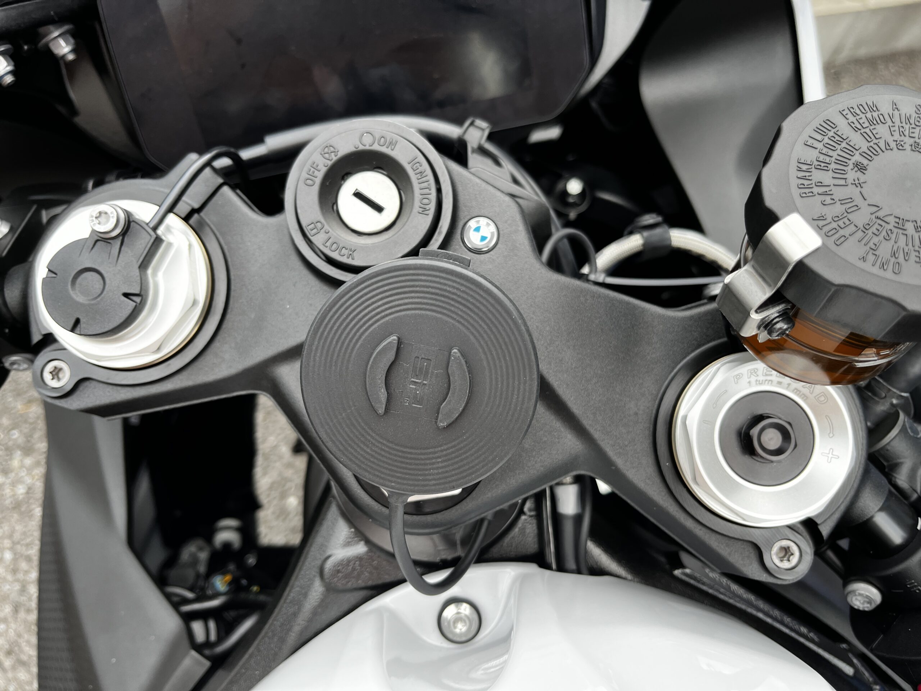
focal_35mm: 26
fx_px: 692
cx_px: 460
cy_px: 346
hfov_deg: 67.3
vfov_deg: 53.1
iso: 50
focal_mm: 5.1
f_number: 1.6
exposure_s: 1/456
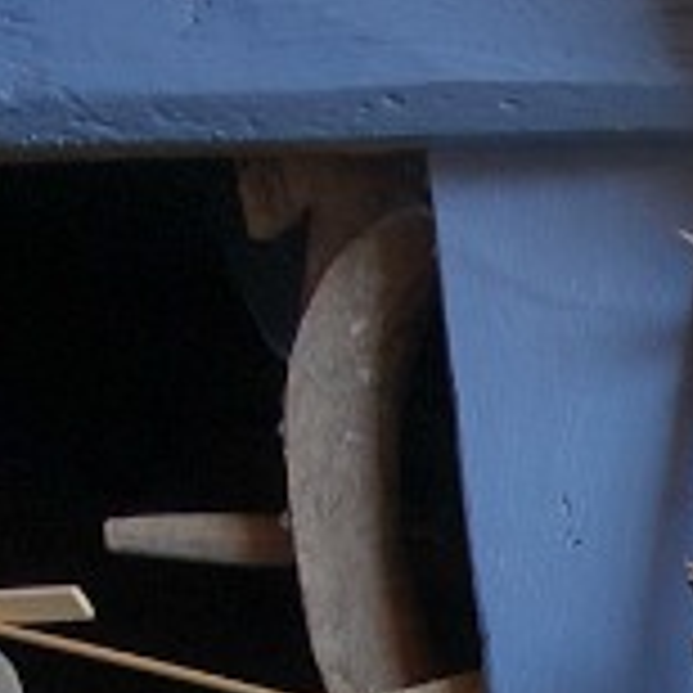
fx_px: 3601
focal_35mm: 159
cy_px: 2038
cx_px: 1436
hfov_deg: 10.1
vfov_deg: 9.0
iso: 125
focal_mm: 8.8
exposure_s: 1/50
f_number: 2.8
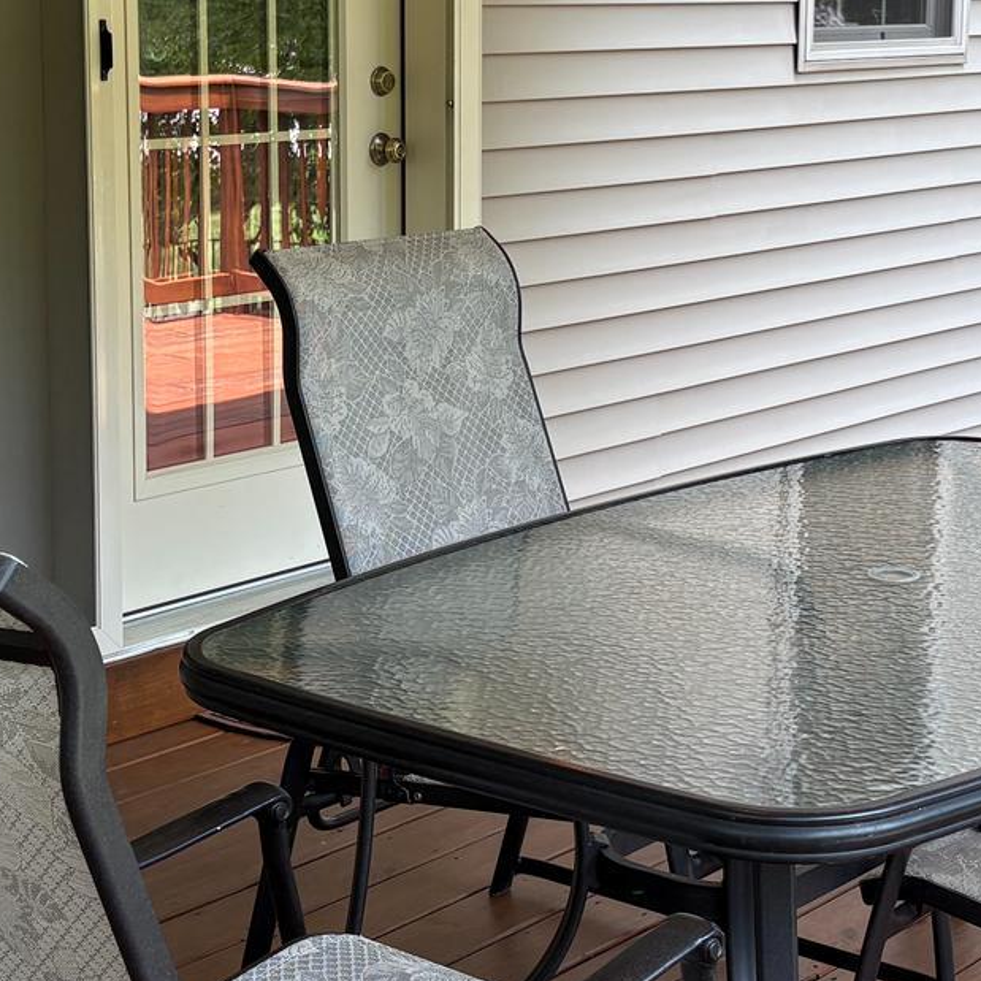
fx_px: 2437
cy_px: 328
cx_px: 609
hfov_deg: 22.7
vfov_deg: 22.7
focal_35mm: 76
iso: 40
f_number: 1.6
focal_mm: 5.96
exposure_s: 1/260
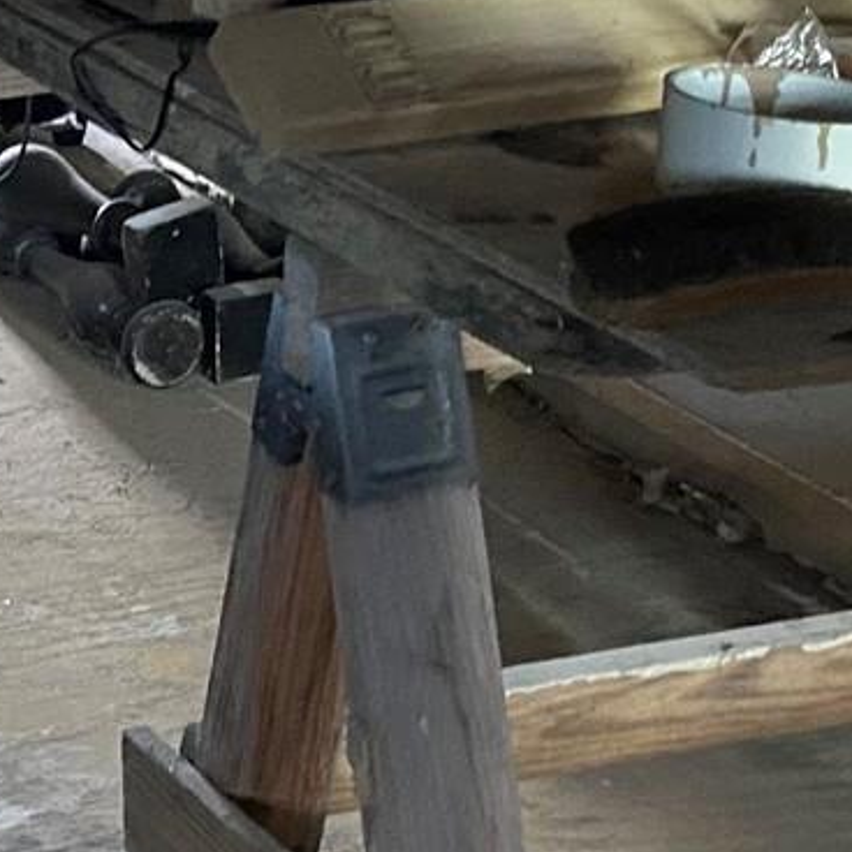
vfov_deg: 16.5
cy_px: -222
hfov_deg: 16.1
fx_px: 2785
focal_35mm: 100
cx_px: -368
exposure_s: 1/30
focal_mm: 4.25
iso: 800
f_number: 1.8
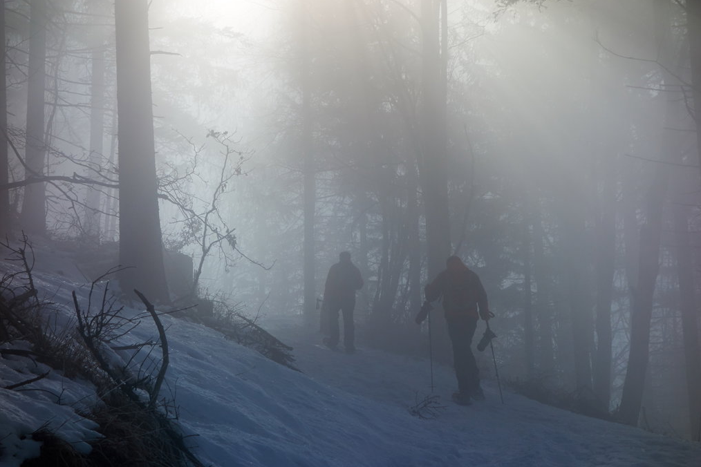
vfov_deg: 13.6
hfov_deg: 20.2
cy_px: 233
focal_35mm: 101
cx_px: 353
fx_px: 1967
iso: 125
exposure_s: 1/1000
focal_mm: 37.1
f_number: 8
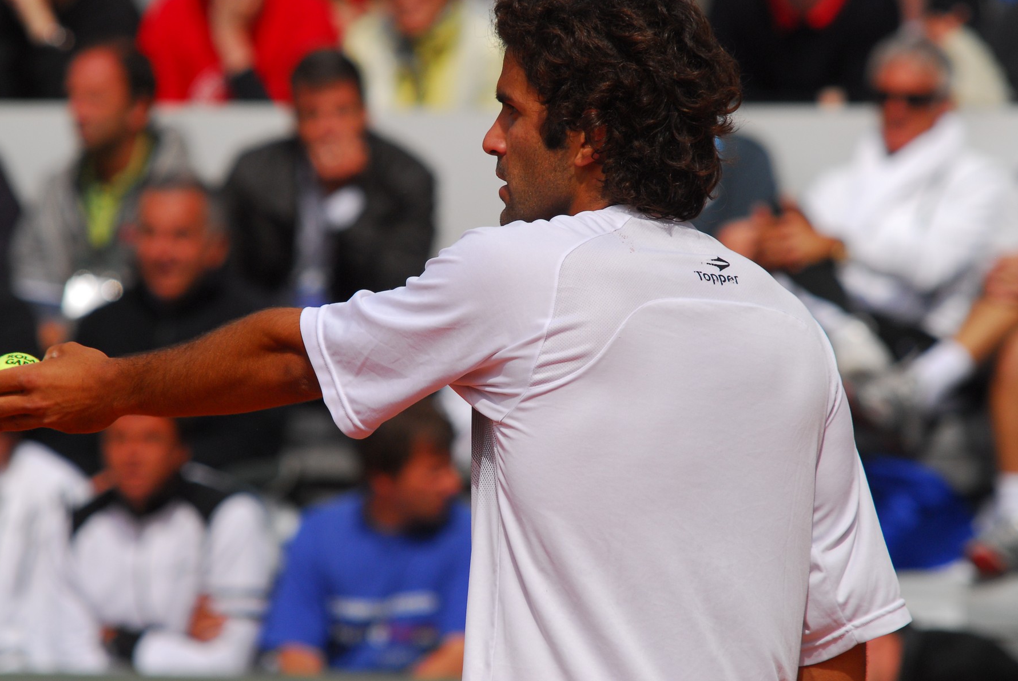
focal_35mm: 359
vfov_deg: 3.8
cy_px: 314
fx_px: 10162
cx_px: 468
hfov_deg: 5.7
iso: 320
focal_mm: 220
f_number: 5.6
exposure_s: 1/2000
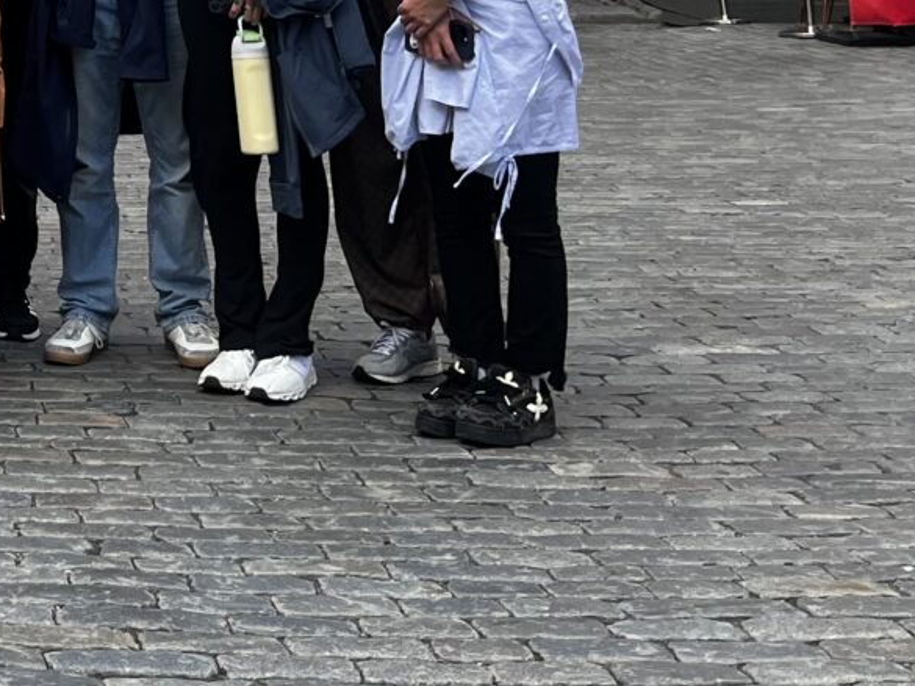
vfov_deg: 15.1
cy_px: -325
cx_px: -543
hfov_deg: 18.5
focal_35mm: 91
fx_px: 2406
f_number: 1.6
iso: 50
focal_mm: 5.1
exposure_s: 1/373
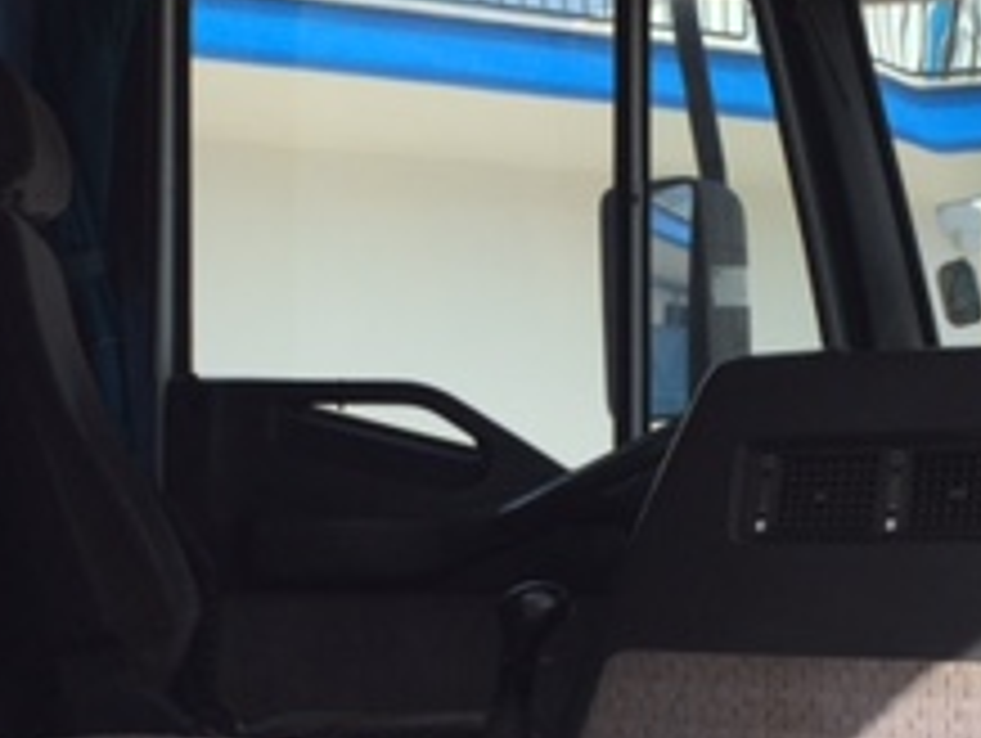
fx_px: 2412
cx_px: 504
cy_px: 405
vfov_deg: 17.4
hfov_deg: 23.0
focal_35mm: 85
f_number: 2.2
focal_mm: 4.15
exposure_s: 1/1799
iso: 32
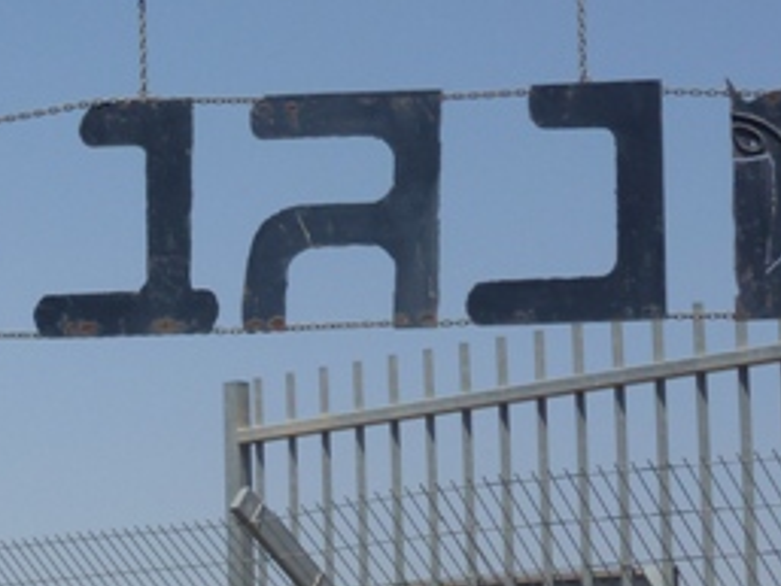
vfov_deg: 10.4
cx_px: 49
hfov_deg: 13.7
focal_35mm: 142
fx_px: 3205
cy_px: 431
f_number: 4.4
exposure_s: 1/1300
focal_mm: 10.1
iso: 100
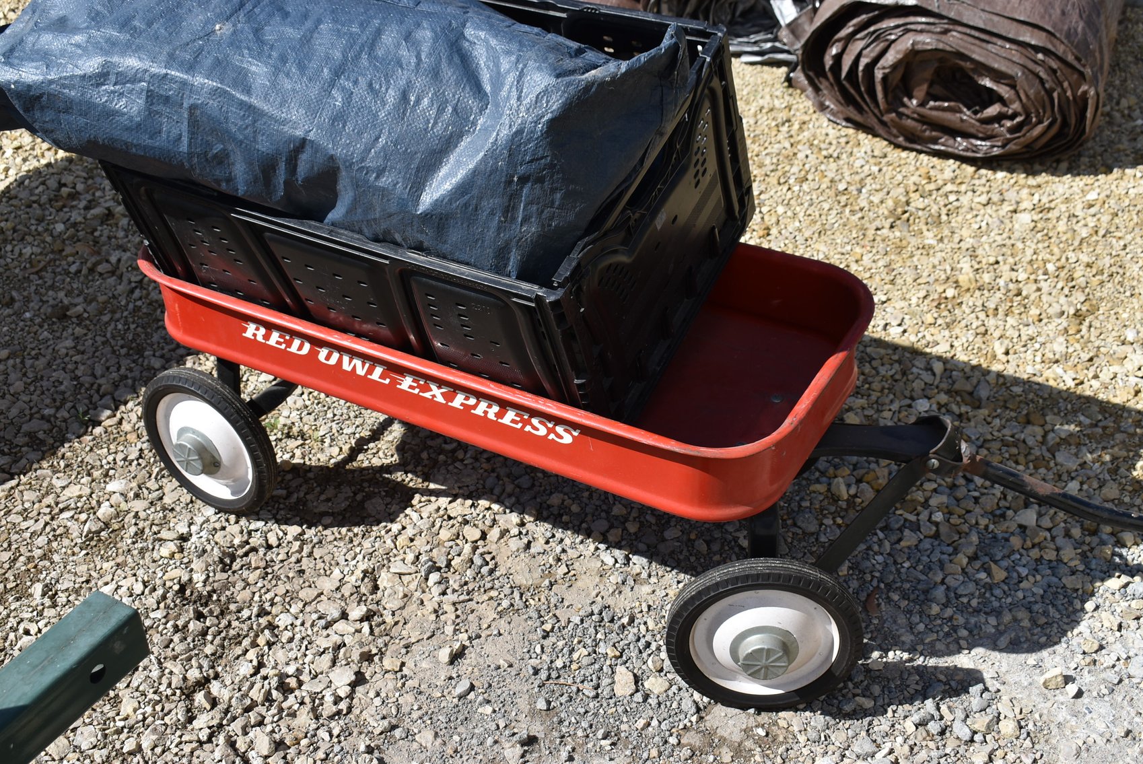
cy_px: 382
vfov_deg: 29.9
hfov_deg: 43.6
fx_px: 1430
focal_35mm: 45
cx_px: 572
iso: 100
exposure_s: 1/320
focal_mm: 30
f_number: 9
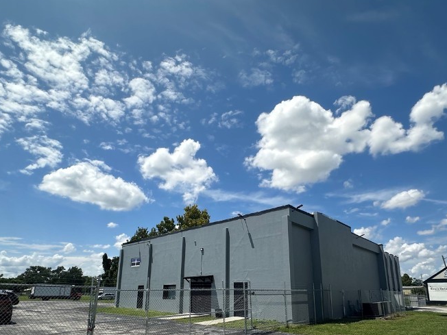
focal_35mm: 22
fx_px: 284
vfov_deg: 59.7
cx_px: 226
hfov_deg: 76.4
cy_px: 222
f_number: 2.2
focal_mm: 2.22
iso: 50
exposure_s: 1/4000
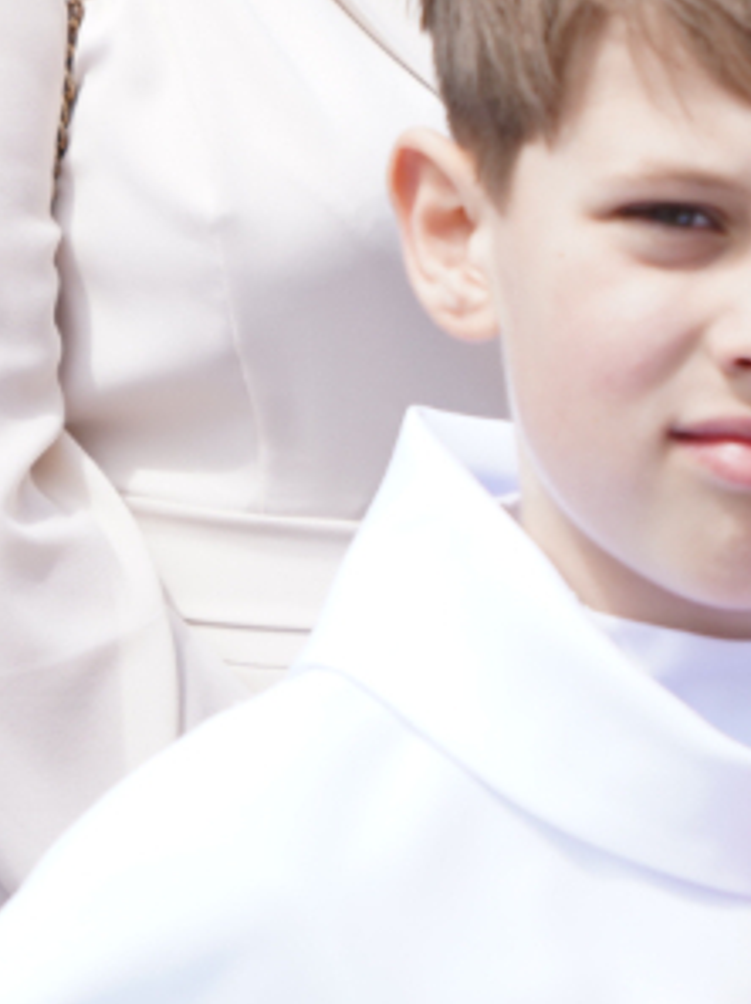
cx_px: 1516
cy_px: 201
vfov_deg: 7.2
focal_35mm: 274
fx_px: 7943
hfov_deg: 5.3
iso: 100
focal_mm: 65
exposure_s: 1/320
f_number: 5.6
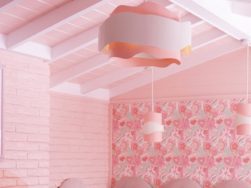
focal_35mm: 76
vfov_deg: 19.0
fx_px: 551
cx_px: 127
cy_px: 170
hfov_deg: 25.7
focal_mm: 24
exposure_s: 1/80
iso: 400
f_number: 7.1
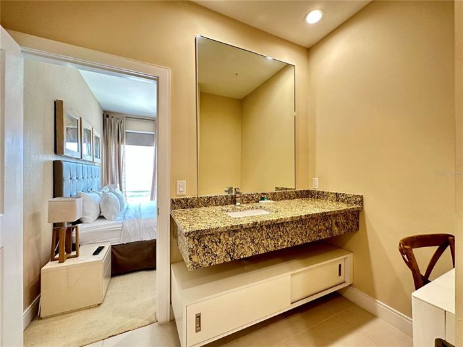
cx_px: 232
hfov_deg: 102.1
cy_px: 174
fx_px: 187
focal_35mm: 14
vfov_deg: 85.6
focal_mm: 2.22
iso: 400
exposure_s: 1/60
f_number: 2.2
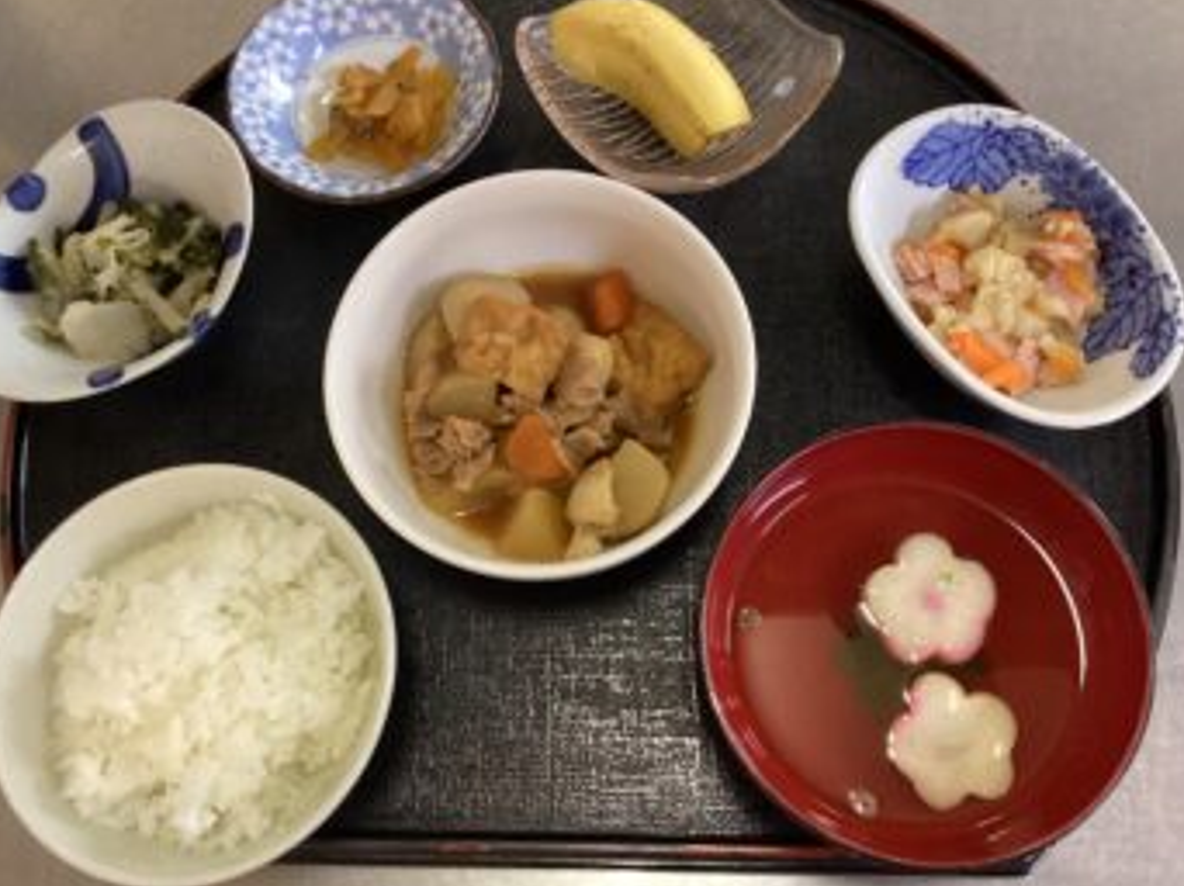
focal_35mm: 34
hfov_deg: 54.0
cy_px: 403
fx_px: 1162
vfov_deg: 41.7
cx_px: 580
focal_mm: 3.3
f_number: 2.4
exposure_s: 1/50
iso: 400
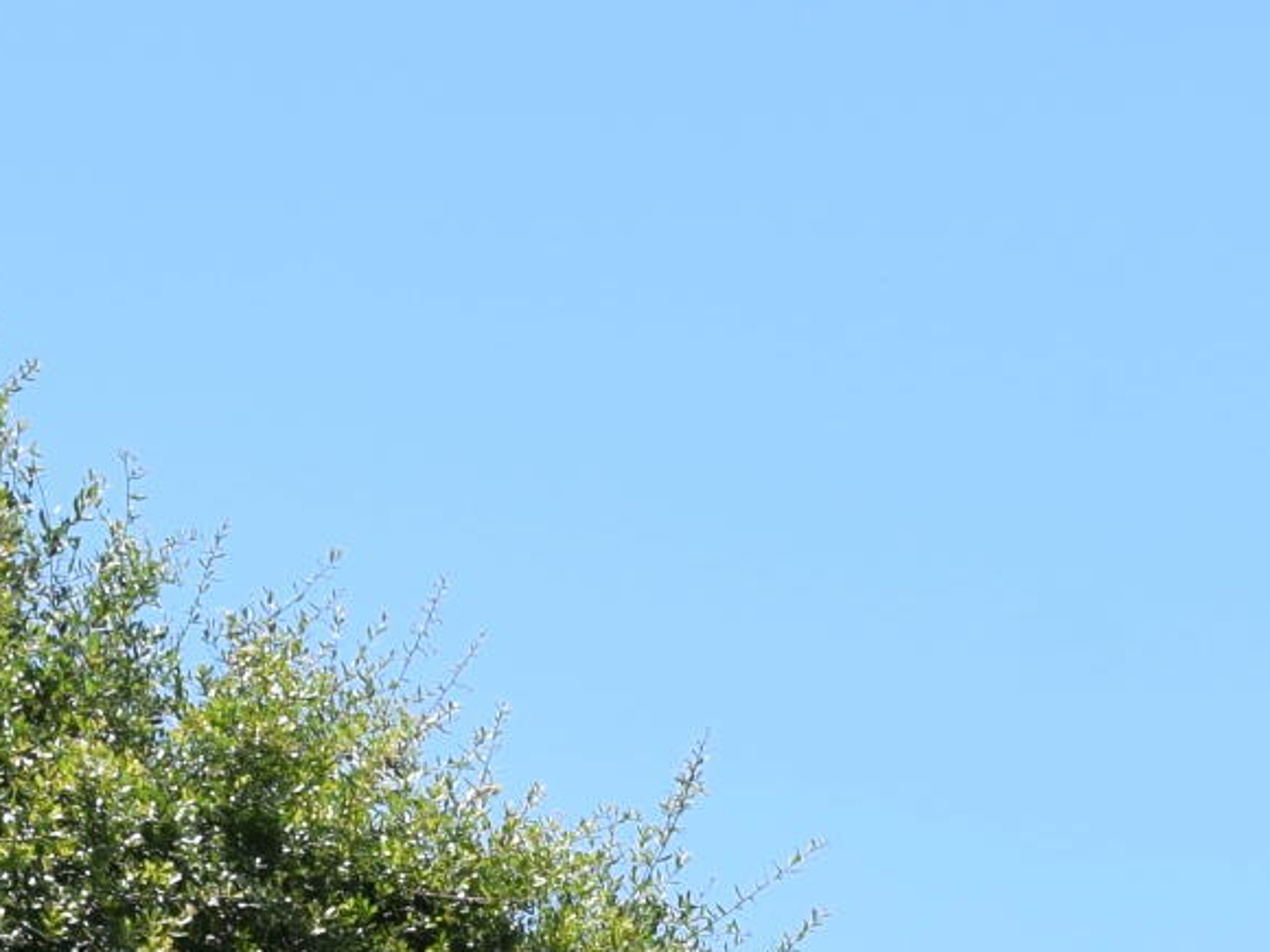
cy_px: 2180
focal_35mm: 216
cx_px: 1344
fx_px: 7943
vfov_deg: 6.6
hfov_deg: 9.1
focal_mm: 29
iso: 200
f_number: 9
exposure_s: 1/400
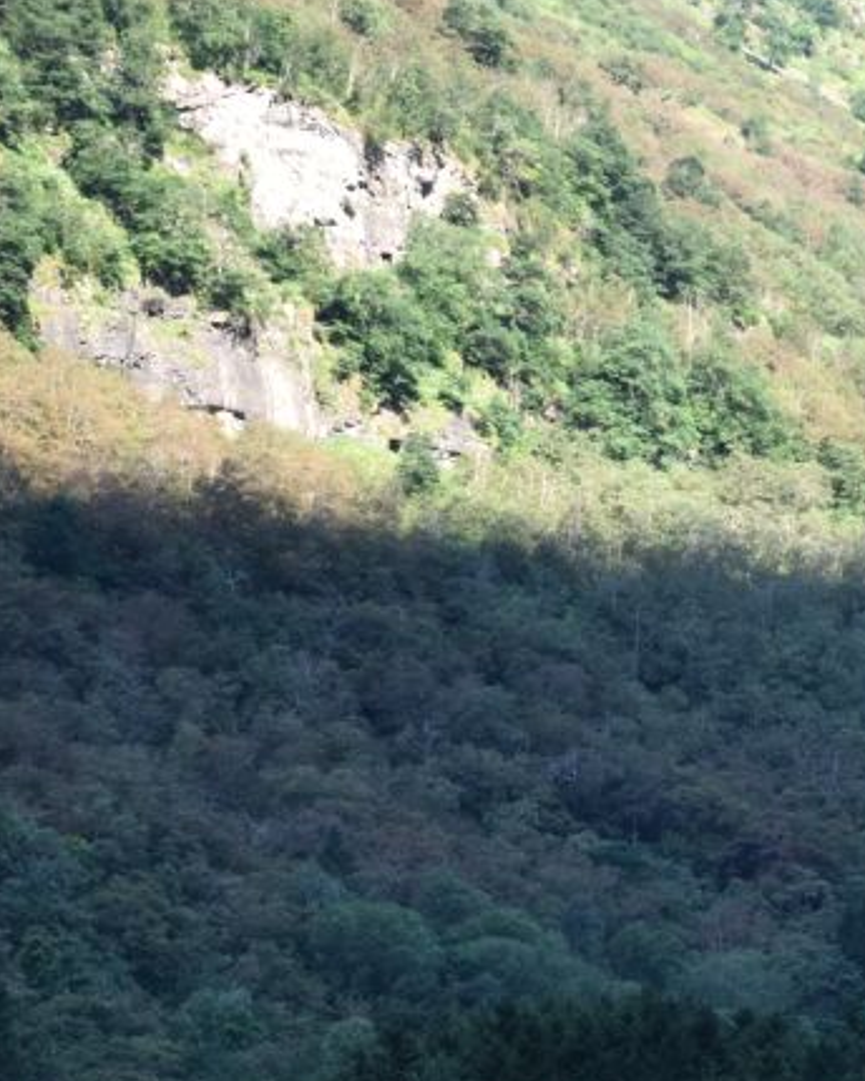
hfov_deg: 10.1
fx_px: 4576
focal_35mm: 143
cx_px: 1627
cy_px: 1505
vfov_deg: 12.9
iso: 1250
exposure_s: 1/200
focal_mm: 32
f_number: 11
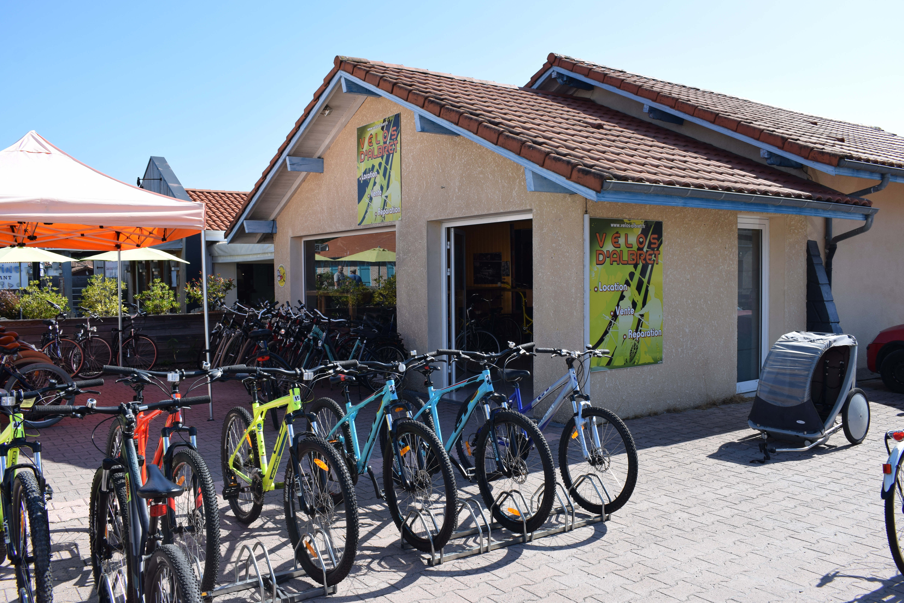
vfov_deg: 43.6
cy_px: 302
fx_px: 753
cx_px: 452
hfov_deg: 61.9
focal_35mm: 30
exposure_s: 1/320
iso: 200
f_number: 9
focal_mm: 20
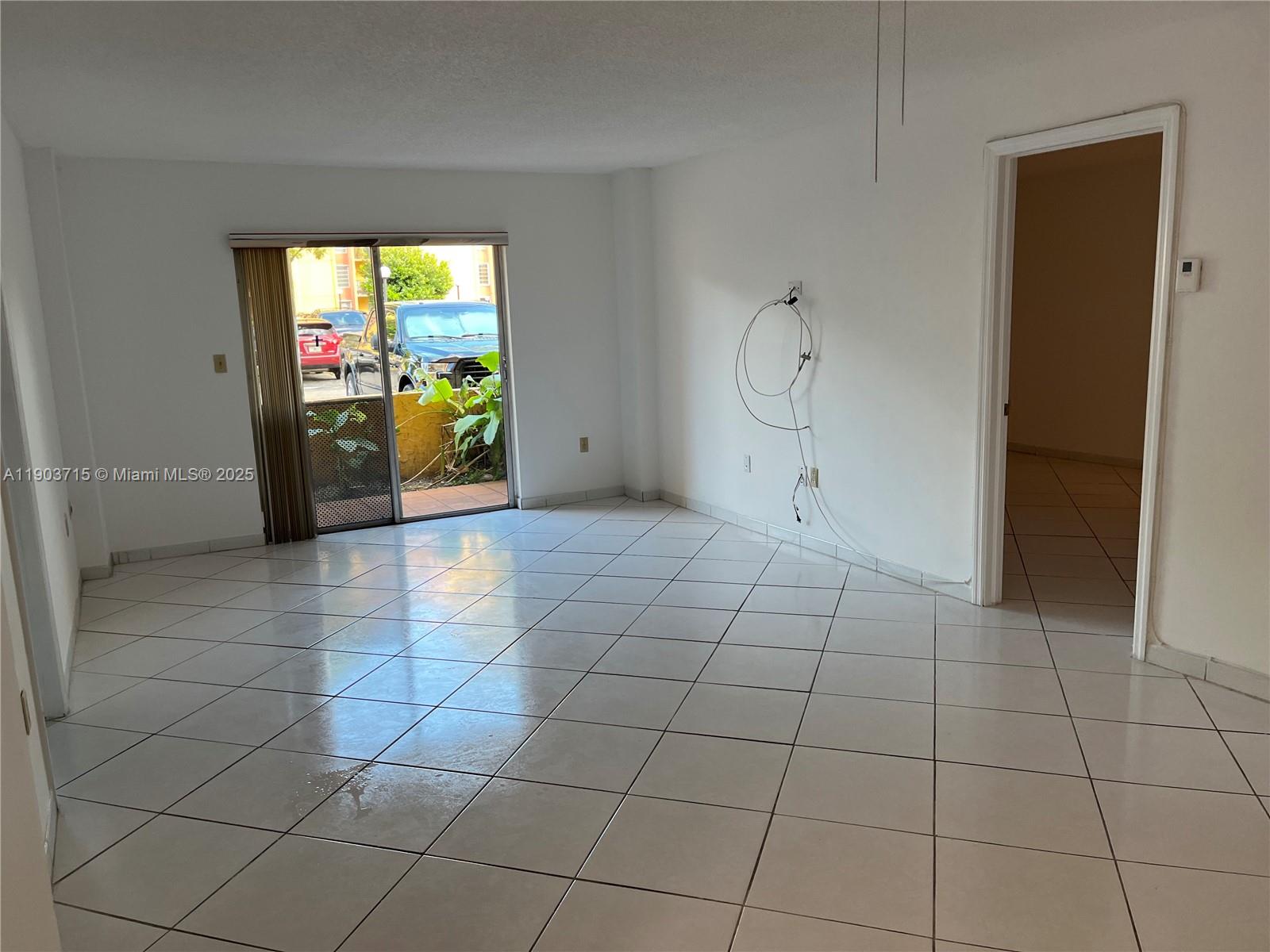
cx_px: 635
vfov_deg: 53.1
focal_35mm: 26
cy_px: 476
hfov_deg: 67.3
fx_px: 954
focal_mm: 5.1
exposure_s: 1/120
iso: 80
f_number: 1.6
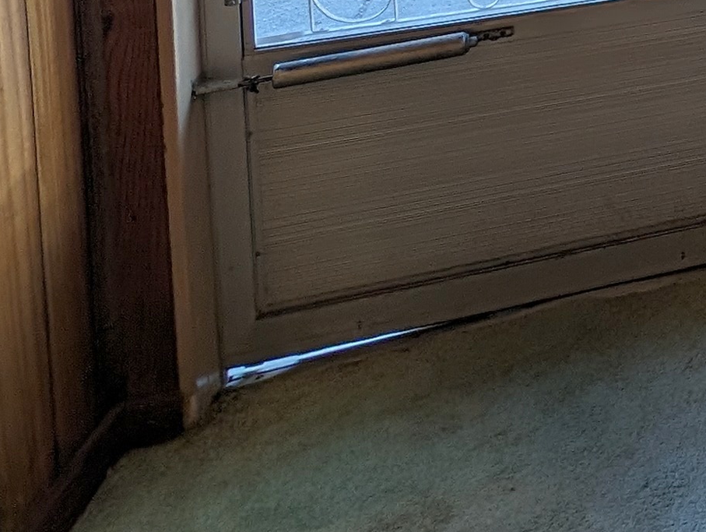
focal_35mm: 54
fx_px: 1103
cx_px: 1175
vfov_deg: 19.8
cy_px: -432
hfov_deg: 23.8
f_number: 1.95
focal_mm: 2.23
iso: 56
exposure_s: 1/137
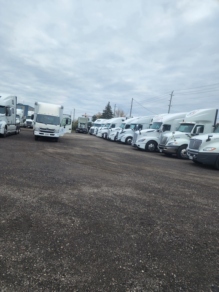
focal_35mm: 23
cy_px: 146
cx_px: 110
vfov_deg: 73.9
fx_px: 194
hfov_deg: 58.9
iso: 12
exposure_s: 1/225
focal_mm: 6.4
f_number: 1.8
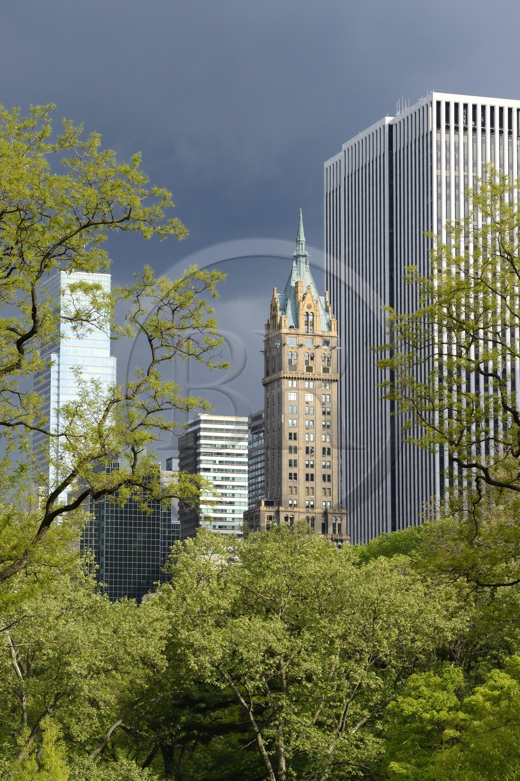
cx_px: 260
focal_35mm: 112
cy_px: 390
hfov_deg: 12.2
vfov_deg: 18.3
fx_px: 2431
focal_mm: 112
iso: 400
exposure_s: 1/320
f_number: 13
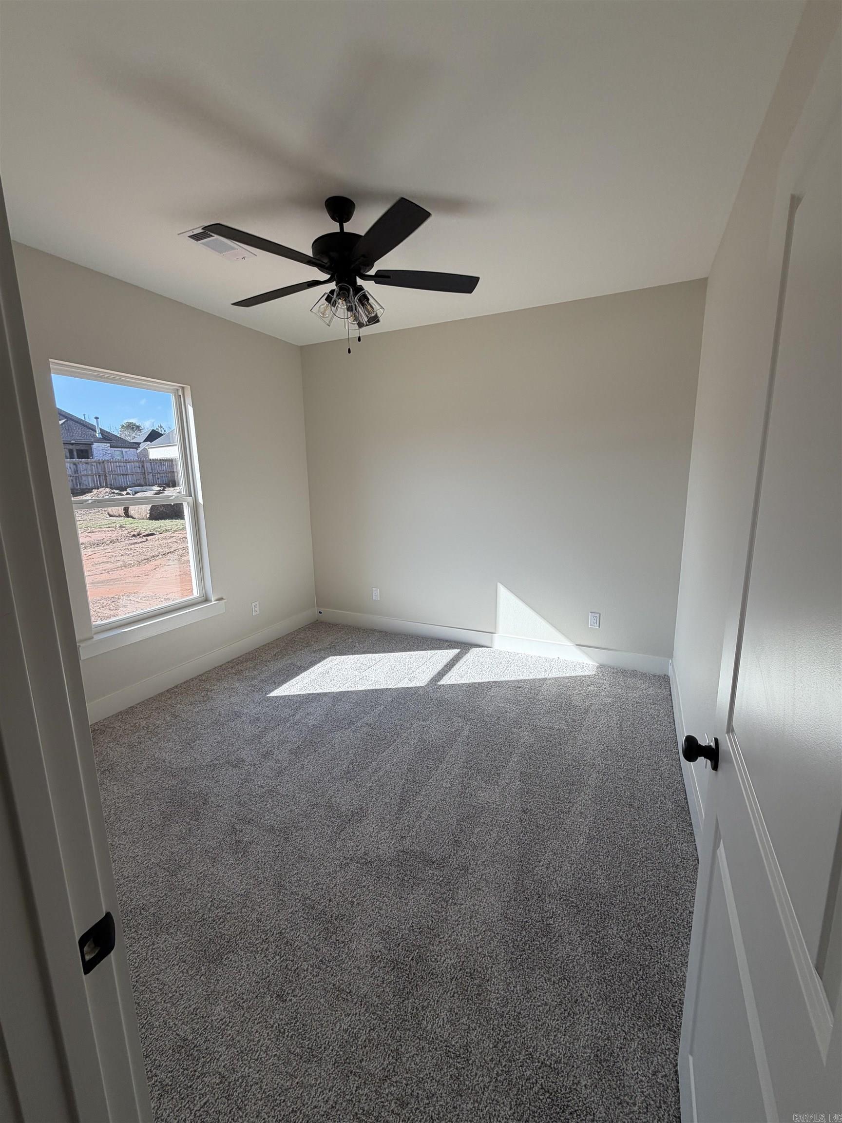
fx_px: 454
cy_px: 562
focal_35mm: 14
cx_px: 421
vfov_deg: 102.1
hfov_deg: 85.7
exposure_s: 1/228
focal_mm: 2.22
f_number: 2.2
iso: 50
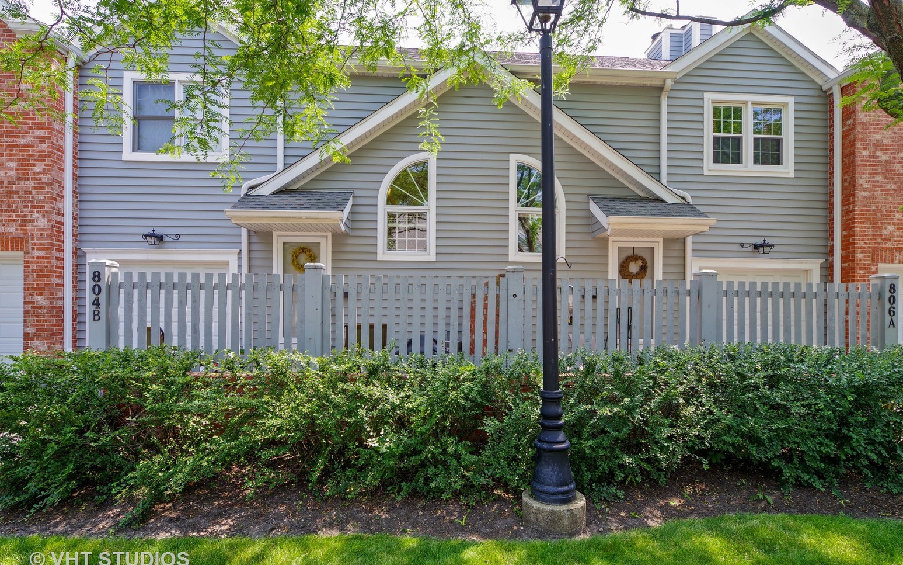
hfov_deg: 97.8
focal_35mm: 16
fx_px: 394
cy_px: 276
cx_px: 452
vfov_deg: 71.3
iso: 200
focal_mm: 15
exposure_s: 1/25
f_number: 10
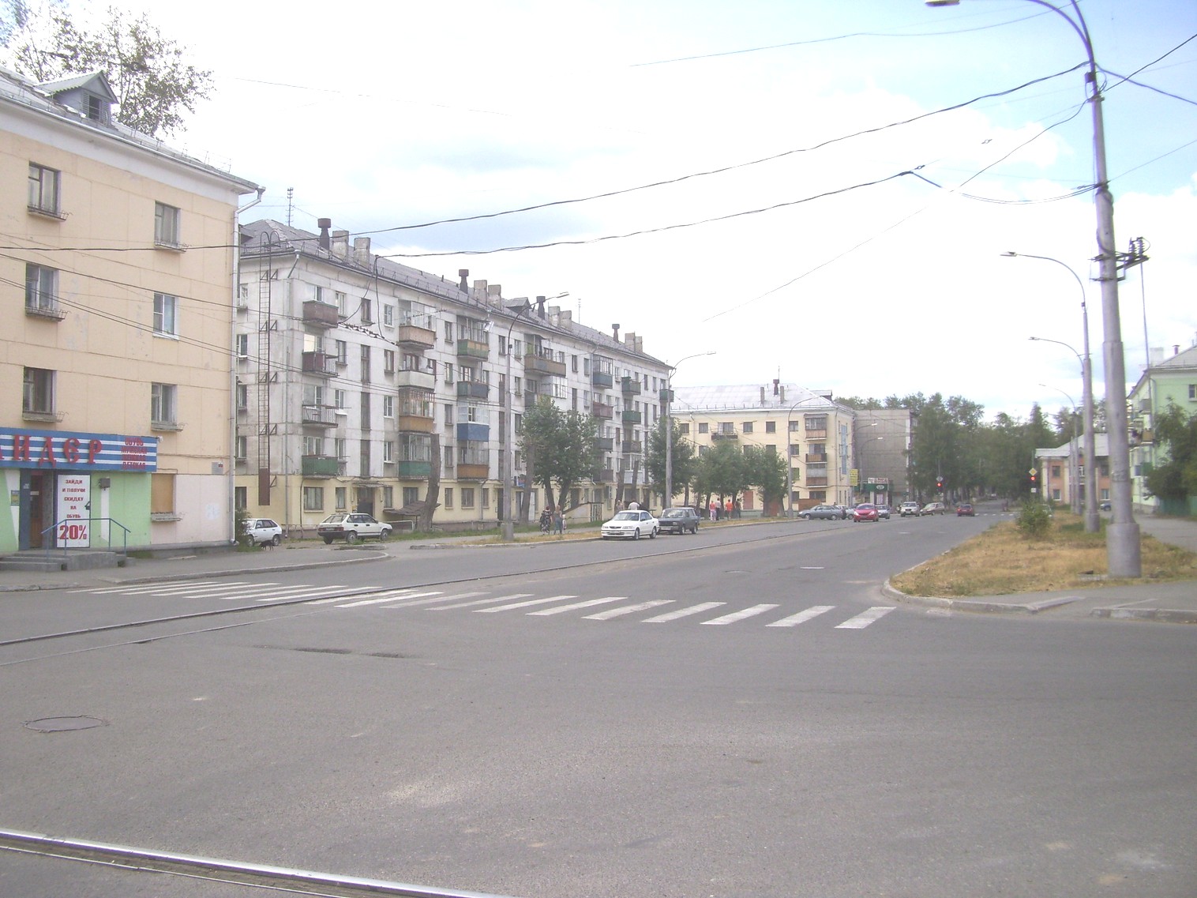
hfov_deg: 54.0
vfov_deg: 41.8
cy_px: 449
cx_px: 598
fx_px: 1176
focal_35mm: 34
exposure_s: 1/200
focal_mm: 5.7
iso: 80
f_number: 5.6
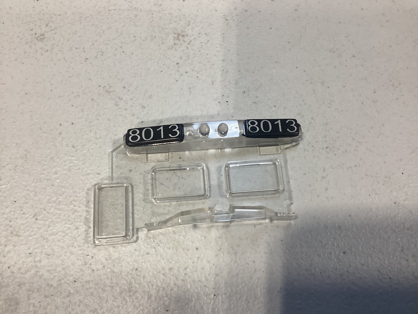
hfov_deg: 58.4
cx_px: 209
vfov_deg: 45.4
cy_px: 157
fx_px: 374
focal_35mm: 31
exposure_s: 1/60
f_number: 2.4
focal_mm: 3.3
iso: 80
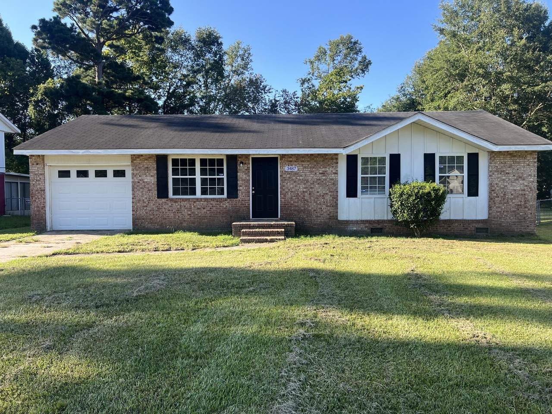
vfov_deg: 53.1
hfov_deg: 67.3
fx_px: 415
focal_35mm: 26
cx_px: 276
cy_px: 207
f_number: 1.5
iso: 50
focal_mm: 5.7
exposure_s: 1/887
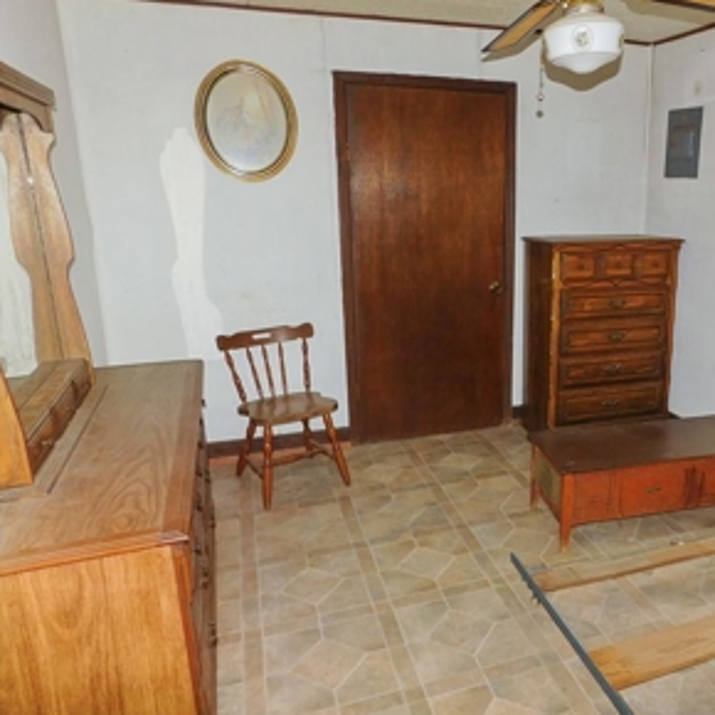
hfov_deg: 55.8
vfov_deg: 57.3
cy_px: 355
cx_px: 491
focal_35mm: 28
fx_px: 654
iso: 200
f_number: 3
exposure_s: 1/30
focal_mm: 4
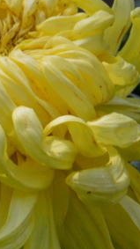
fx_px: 8640
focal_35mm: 1308
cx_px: -46
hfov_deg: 0.9
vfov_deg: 1.7
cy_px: 230
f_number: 10
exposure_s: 1/250
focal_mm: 230
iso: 900
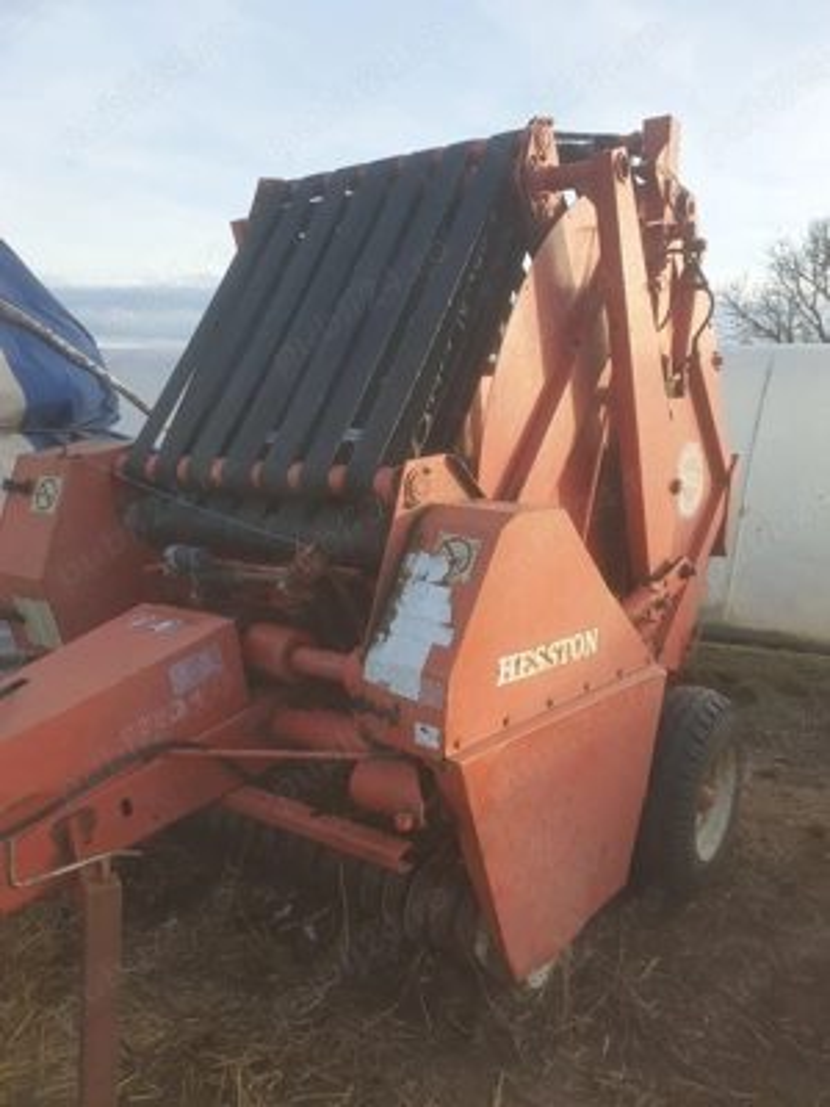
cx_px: 415
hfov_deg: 53.1
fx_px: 831
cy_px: 554
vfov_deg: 67.3
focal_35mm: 26
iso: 50
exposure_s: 1/345
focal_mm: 4.3
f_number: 2.4
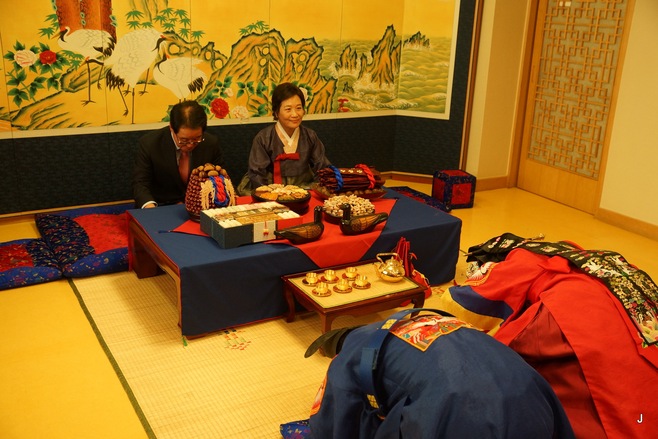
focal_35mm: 36
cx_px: 329
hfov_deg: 53.1
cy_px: 220
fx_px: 658
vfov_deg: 36.9
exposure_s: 1/80
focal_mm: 24
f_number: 3.5
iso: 640
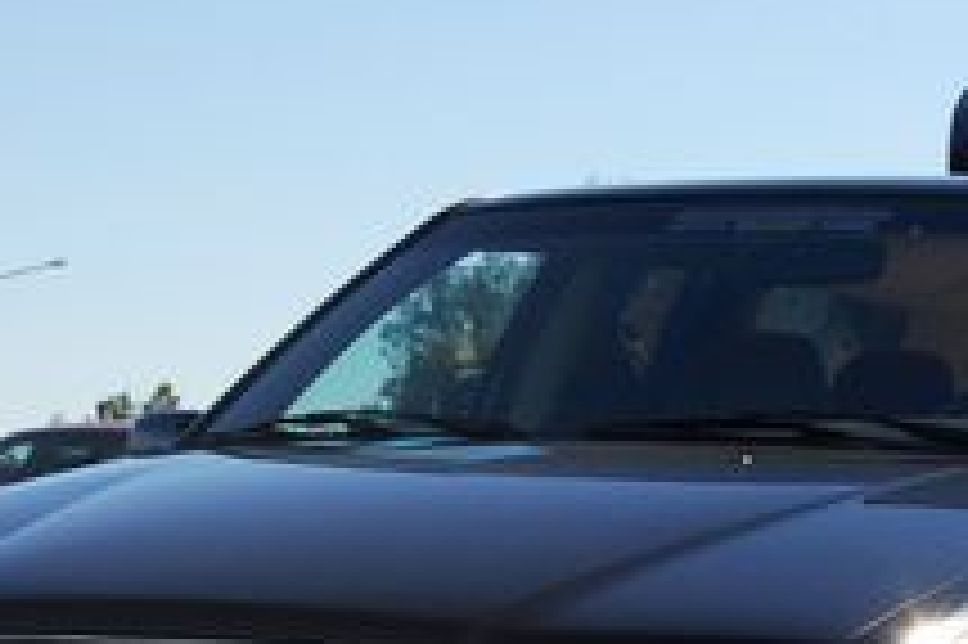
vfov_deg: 8.7
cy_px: 676
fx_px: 4205
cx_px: 684
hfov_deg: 13.1
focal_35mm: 156
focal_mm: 35
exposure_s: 1/320
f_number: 9
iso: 200
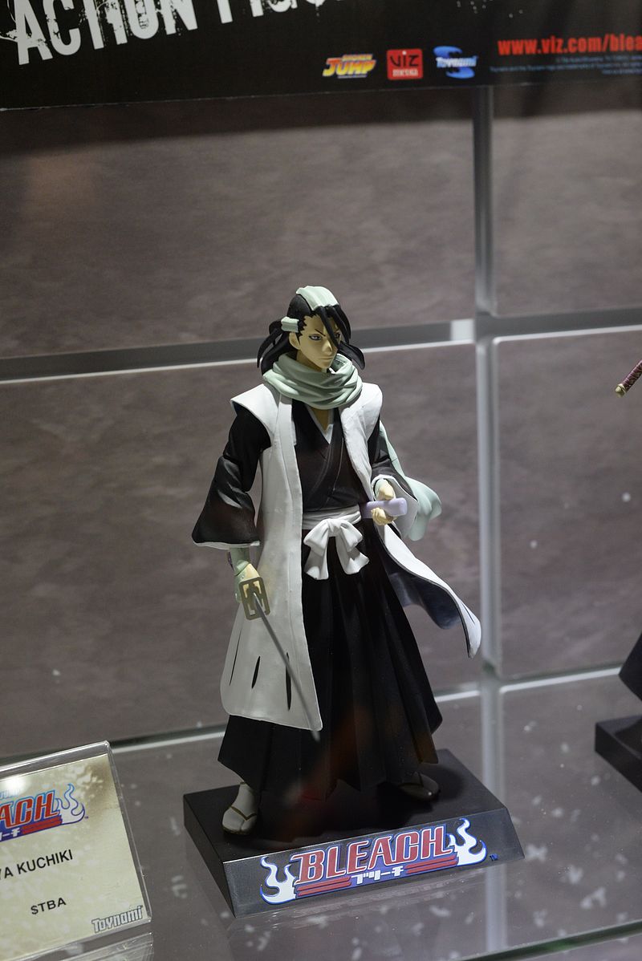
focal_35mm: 50
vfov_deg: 39.6
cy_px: 480
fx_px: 1336
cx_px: 321
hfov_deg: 27.0
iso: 2000
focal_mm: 50
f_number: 6.3
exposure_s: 1/160
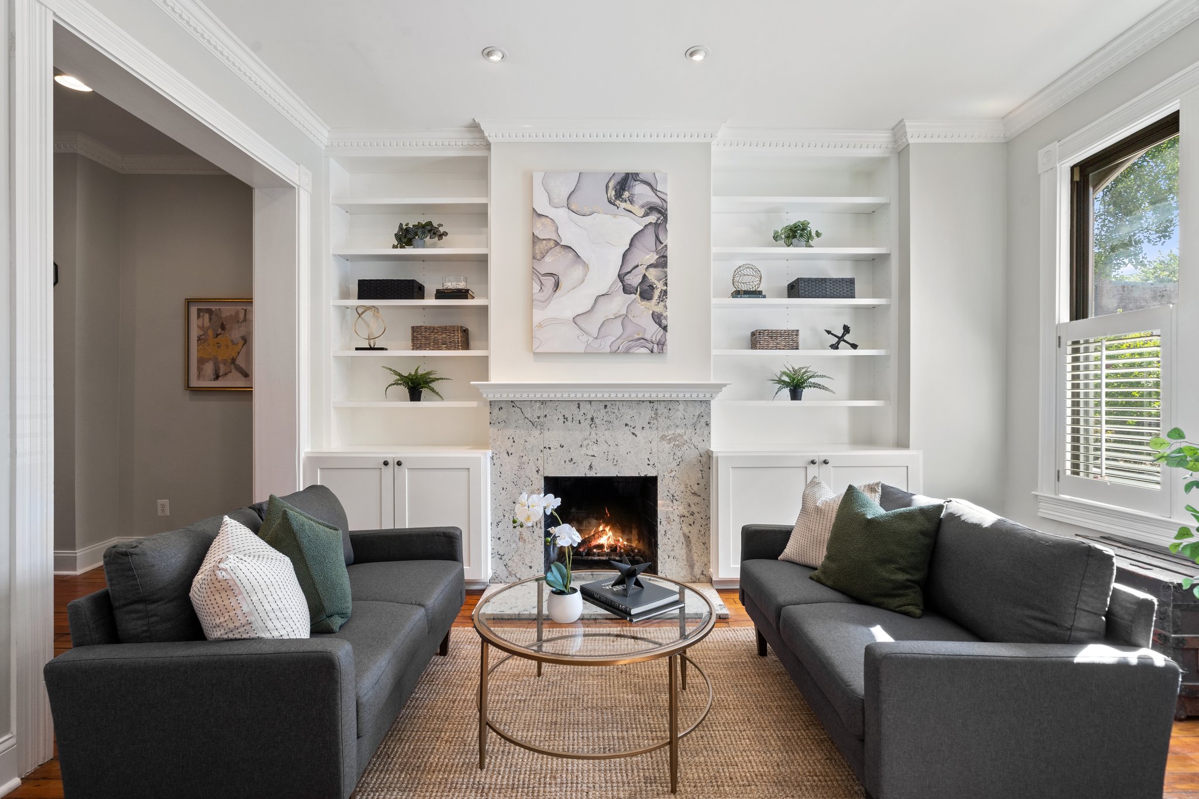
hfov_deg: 96.7
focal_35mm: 16
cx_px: 600
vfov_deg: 73.7
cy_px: 400
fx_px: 533
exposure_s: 1/10
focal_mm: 16
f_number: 10
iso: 500
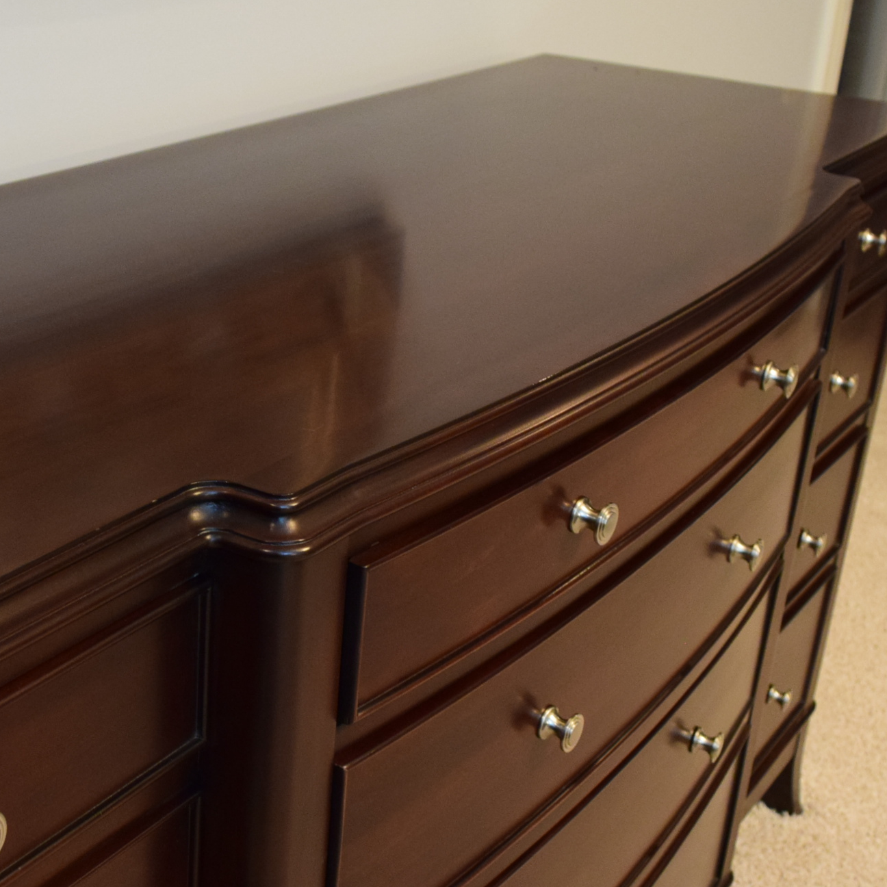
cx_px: 236
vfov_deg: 32.2
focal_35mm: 53
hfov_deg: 31.7
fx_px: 1536
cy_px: 500
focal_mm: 18
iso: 1600
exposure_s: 1/15
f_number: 5
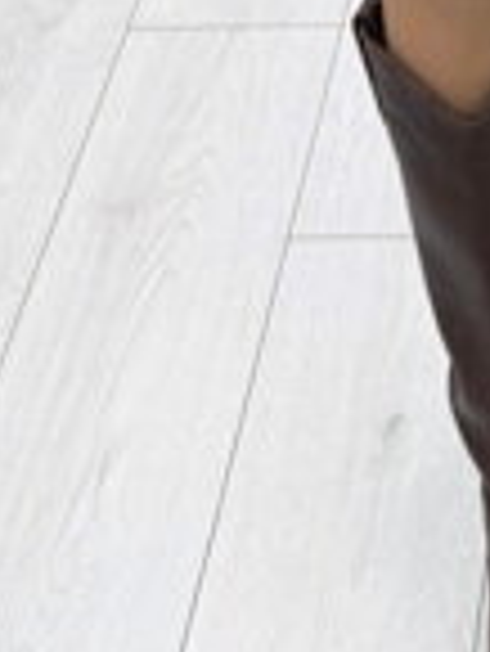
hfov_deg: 13.2
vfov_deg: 15.0
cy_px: -690
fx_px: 1960
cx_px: 796
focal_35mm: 104
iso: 50
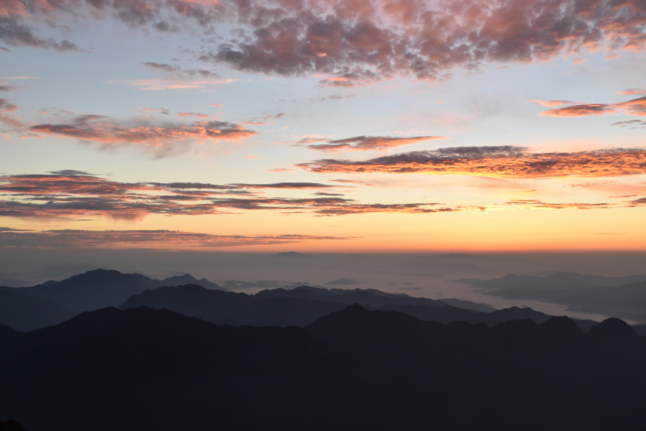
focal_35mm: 39
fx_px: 700
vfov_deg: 34.2
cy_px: 216
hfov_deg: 49.6
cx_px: 323
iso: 400
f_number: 7.1
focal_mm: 26
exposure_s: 1/125
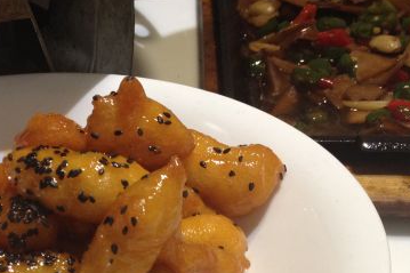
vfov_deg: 18.9
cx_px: 110
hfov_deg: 28.1
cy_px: 240
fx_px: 808
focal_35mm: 71
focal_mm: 4.28
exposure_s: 1/20
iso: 125
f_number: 2.4
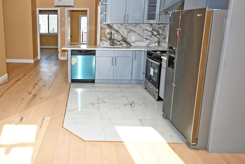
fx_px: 191
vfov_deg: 45.8
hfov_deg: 63.3
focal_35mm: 28
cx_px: 76
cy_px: 58
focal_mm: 12
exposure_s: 1/125
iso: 140
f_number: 5.6
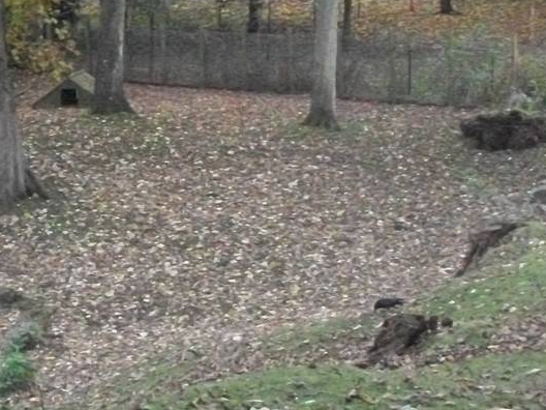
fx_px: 1530
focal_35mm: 97
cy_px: 87
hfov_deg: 20.0
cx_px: 97
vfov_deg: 15.2
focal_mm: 5.7
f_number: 2.9
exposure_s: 1/500
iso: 800
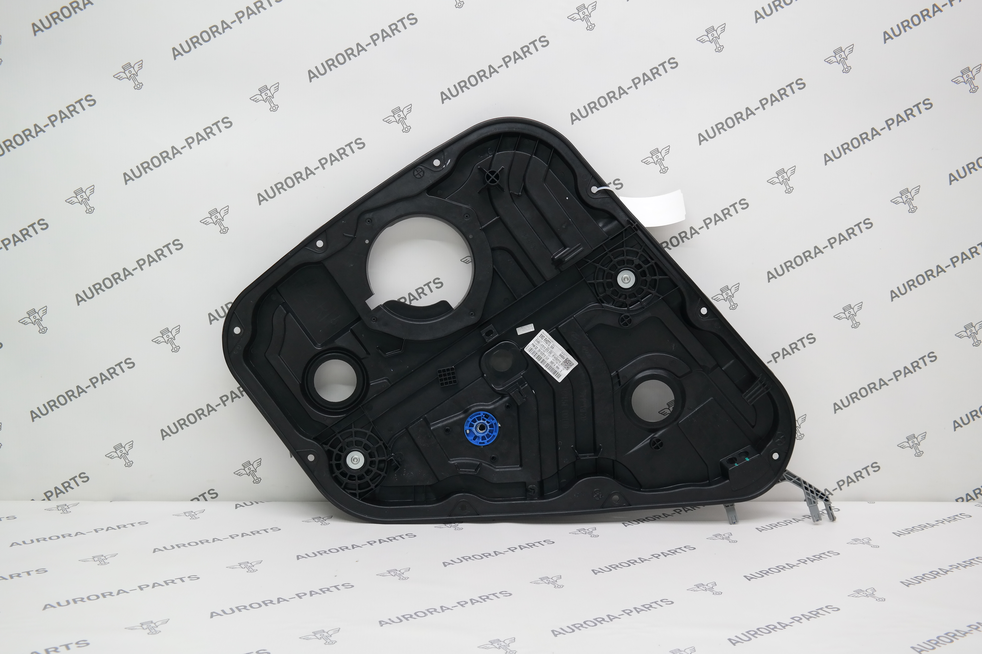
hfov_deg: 53.1
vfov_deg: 36.9
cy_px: 327
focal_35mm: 36
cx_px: 491
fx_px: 982
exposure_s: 1/50
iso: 400
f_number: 5.6
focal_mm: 24
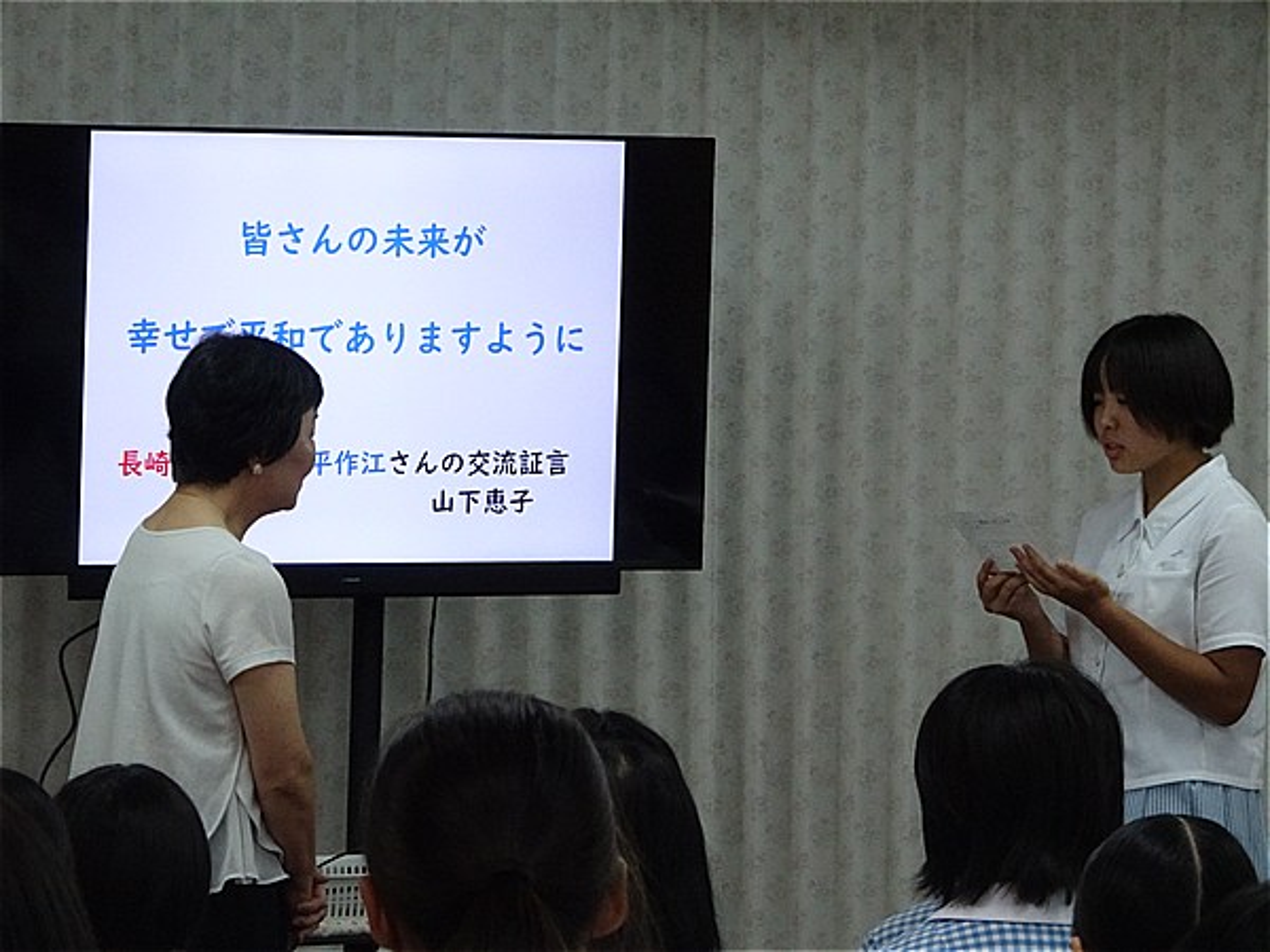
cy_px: 476
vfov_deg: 9.3
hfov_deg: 12.4
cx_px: 635
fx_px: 5833
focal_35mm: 159
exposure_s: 1/80
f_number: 5.6
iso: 800
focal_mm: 27.16
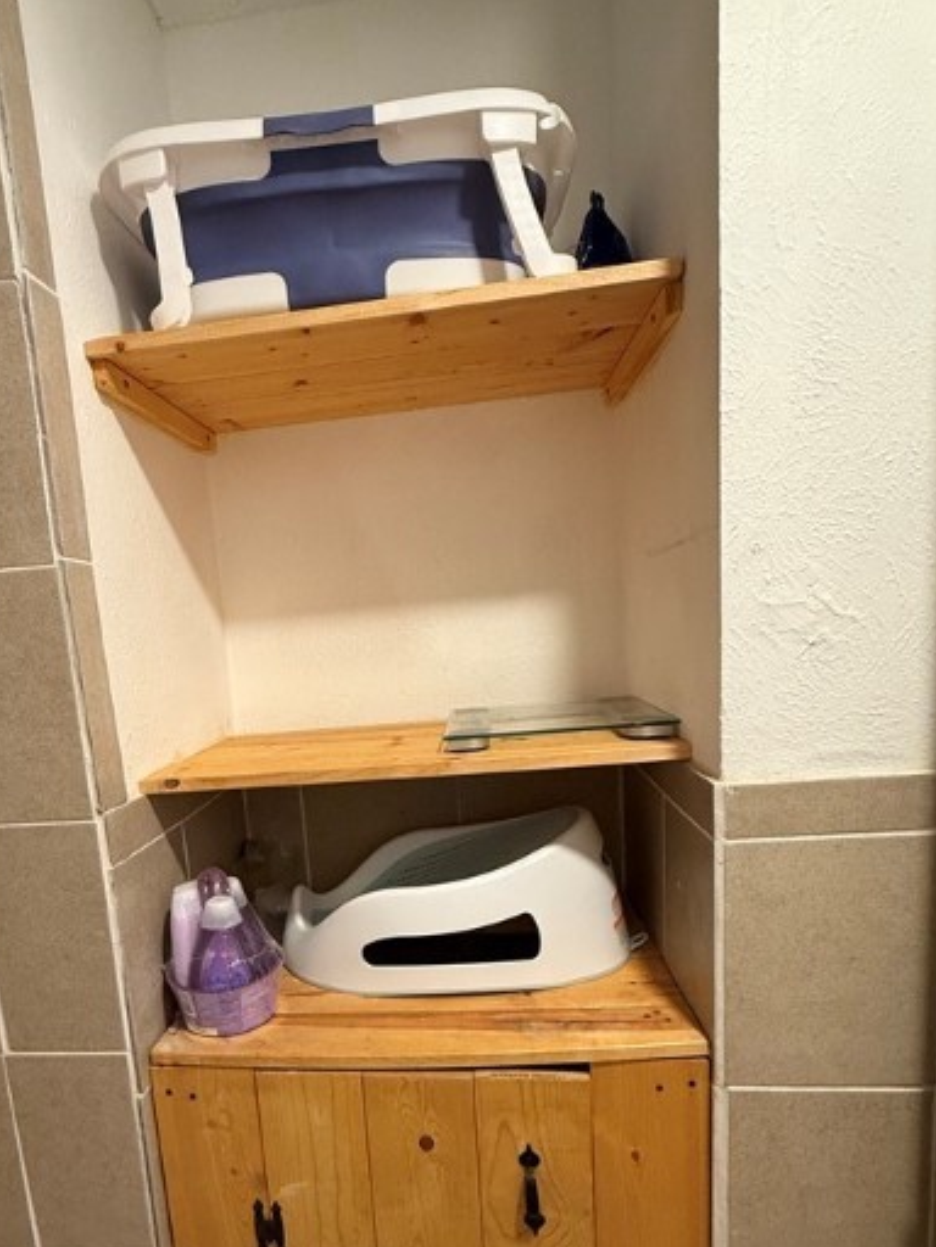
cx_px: 397
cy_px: 753
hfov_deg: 63.1
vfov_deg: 78.0
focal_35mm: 21
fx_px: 757
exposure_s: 1/60
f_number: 2.2
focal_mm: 2.22
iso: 400
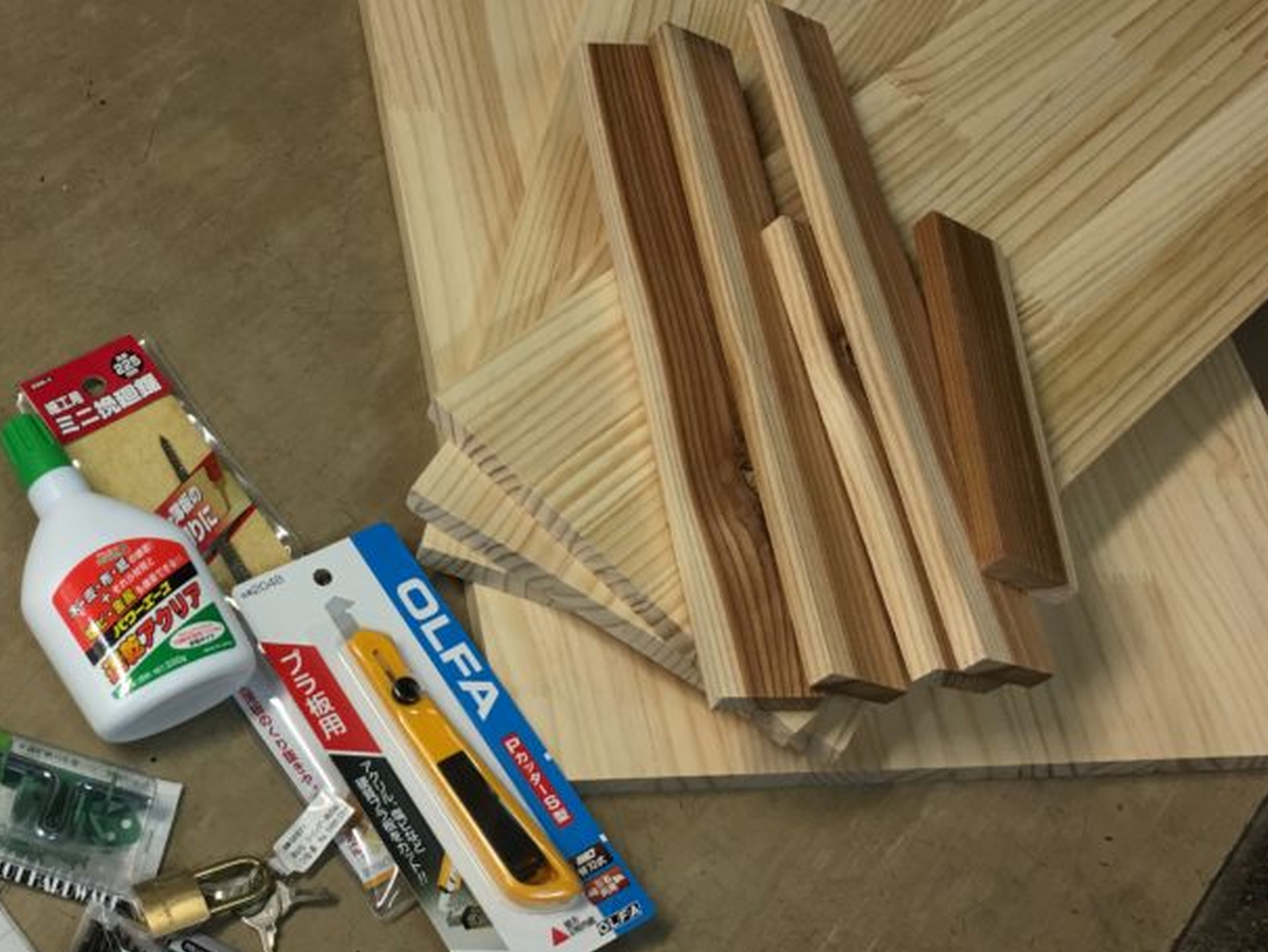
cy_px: 531
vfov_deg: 29.7
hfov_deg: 37.3
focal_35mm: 49
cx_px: 228
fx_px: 1796
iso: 32
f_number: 2.2
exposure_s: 1/17
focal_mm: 4.15
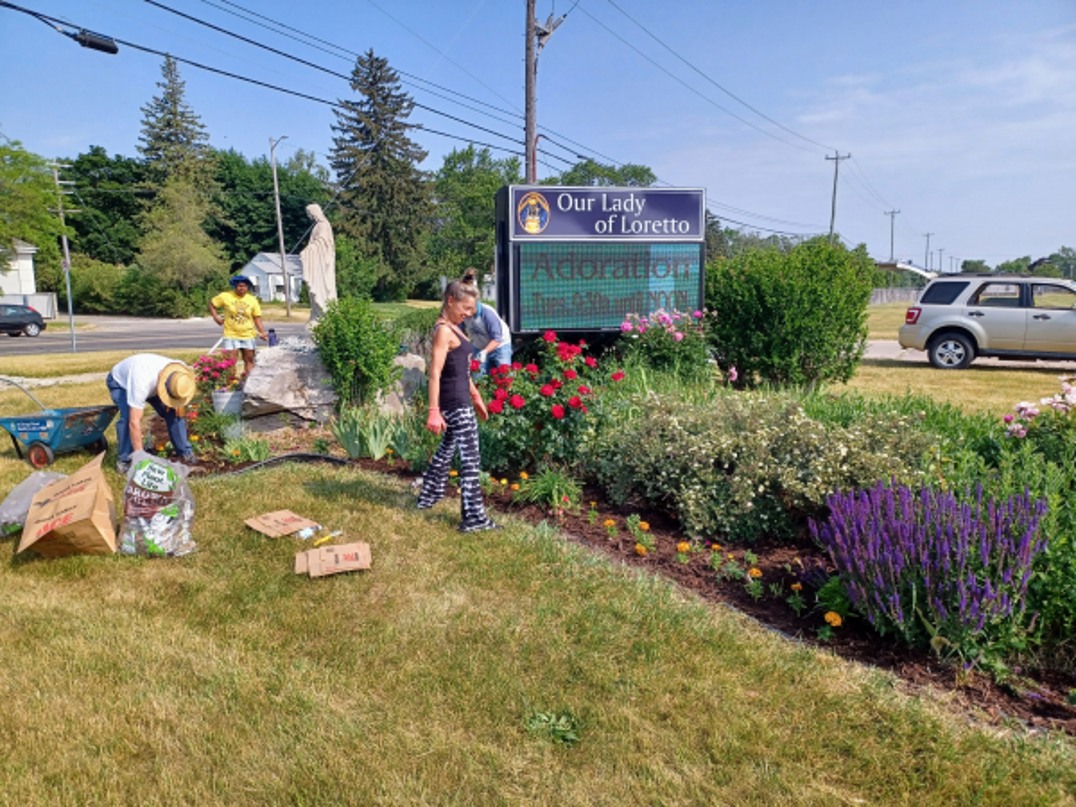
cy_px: 404
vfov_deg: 54.9
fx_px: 777
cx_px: 538
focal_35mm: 25
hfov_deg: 69.4
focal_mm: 4.6
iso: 32
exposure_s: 1/336
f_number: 1.8
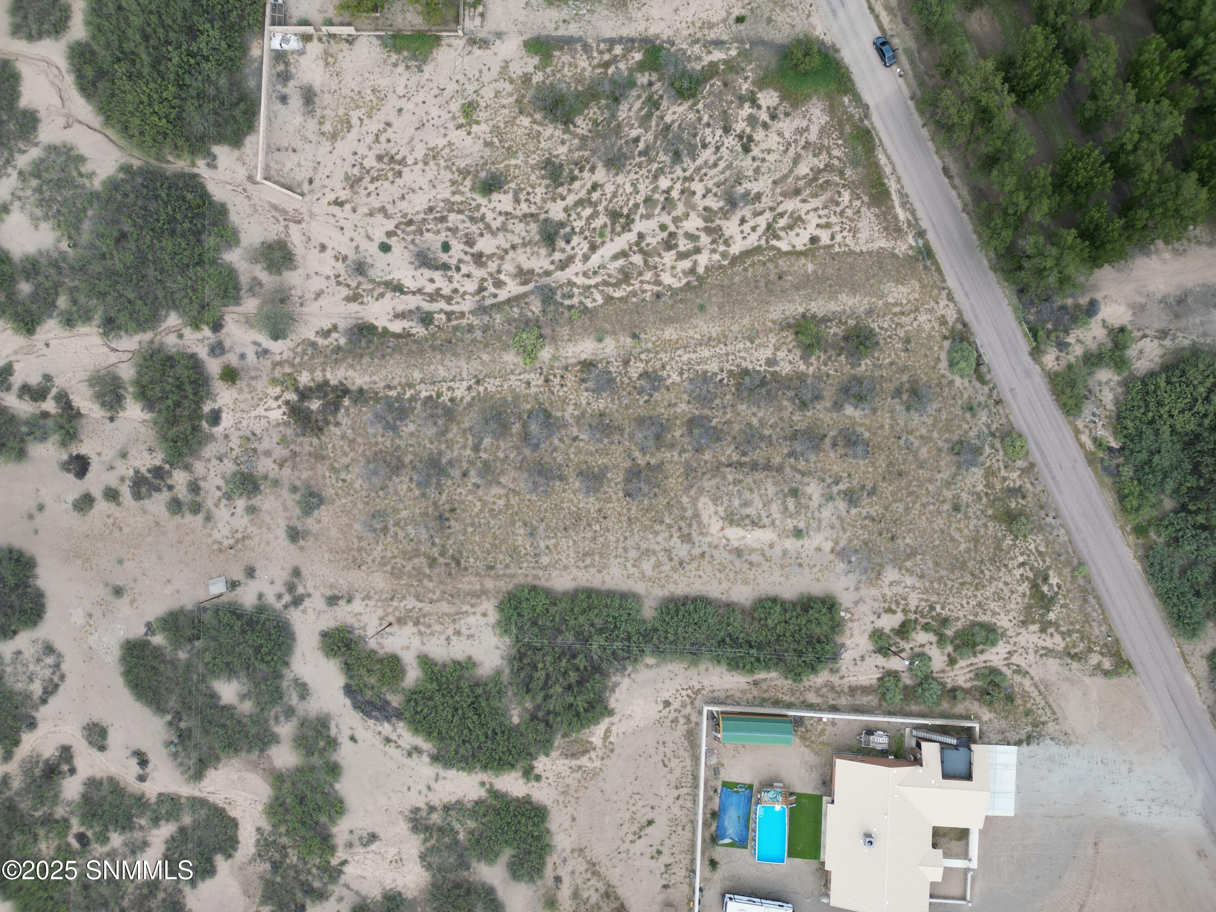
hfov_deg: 71.6
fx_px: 843
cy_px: 456
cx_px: 608
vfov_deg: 56.8
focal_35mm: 24
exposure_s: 1/1000
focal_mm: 6.72
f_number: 1.7
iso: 100
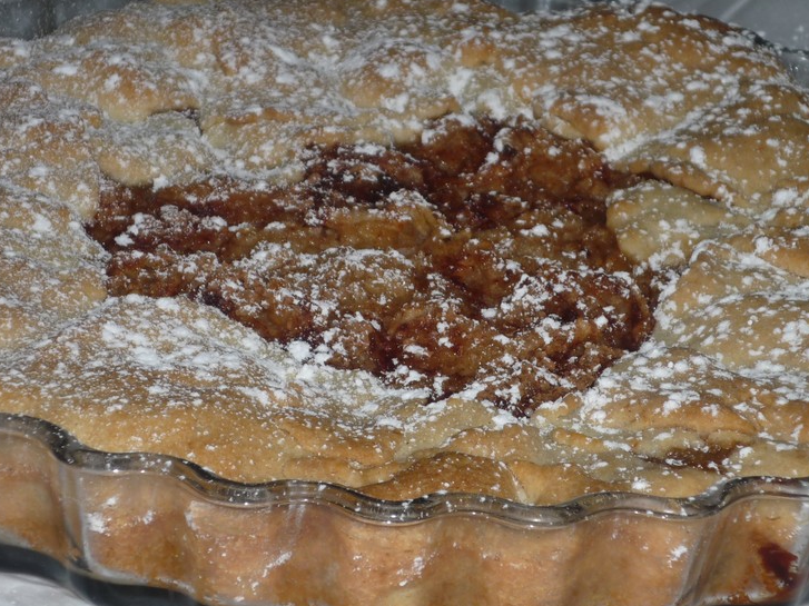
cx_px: 433
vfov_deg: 12.3
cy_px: 289
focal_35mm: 120
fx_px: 2804
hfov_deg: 16.4
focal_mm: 13.6
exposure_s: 1/50
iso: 100
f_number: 5.6
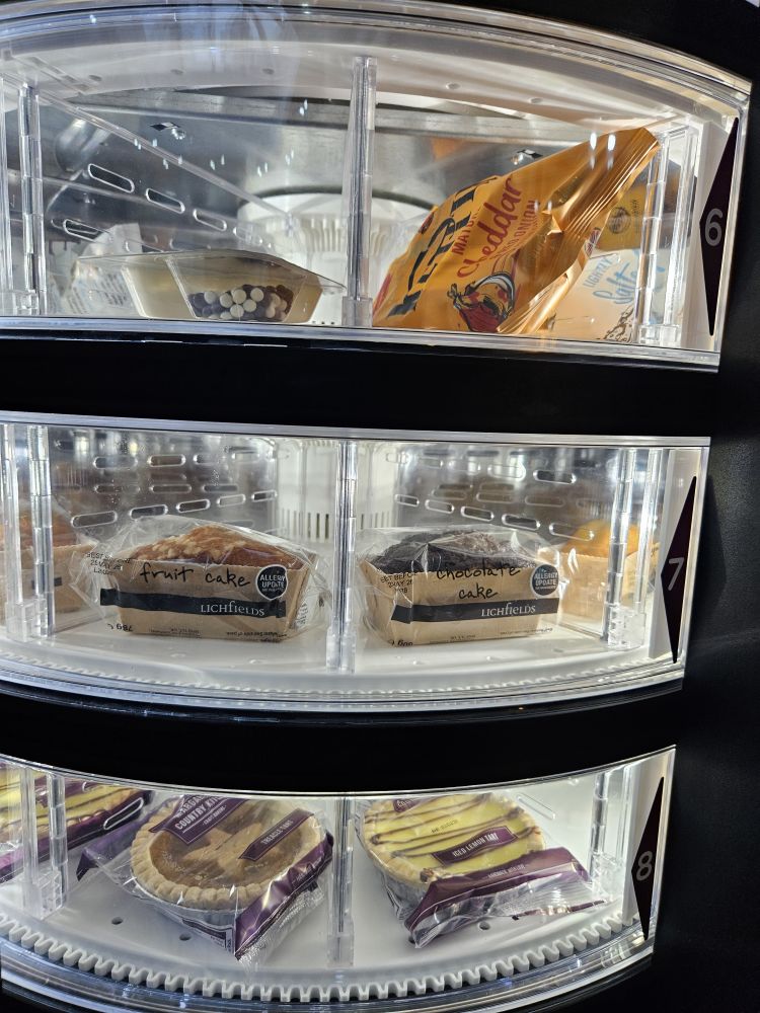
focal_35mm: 23
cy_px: 506
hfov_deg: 58.9
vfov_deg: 73.9
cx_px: 380
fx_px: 673
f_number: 1.8
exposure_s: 1/100
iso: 100
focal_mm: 5.4
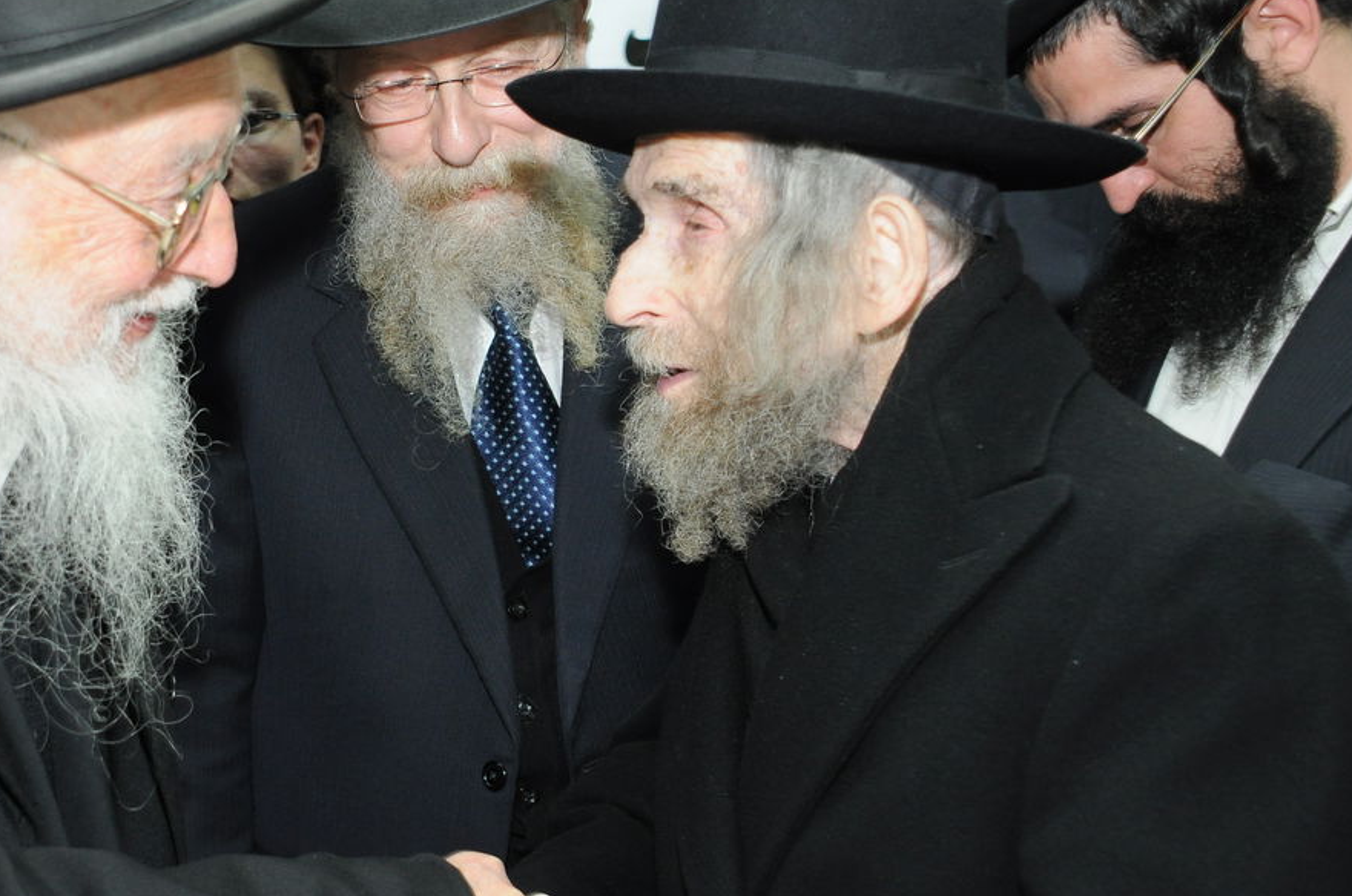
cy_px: 521
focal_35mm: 62
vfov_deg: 21.8
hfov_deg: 32.0
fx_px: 2324
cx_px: 404
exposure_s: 1/60
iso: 800
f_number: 4.5
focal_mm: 26
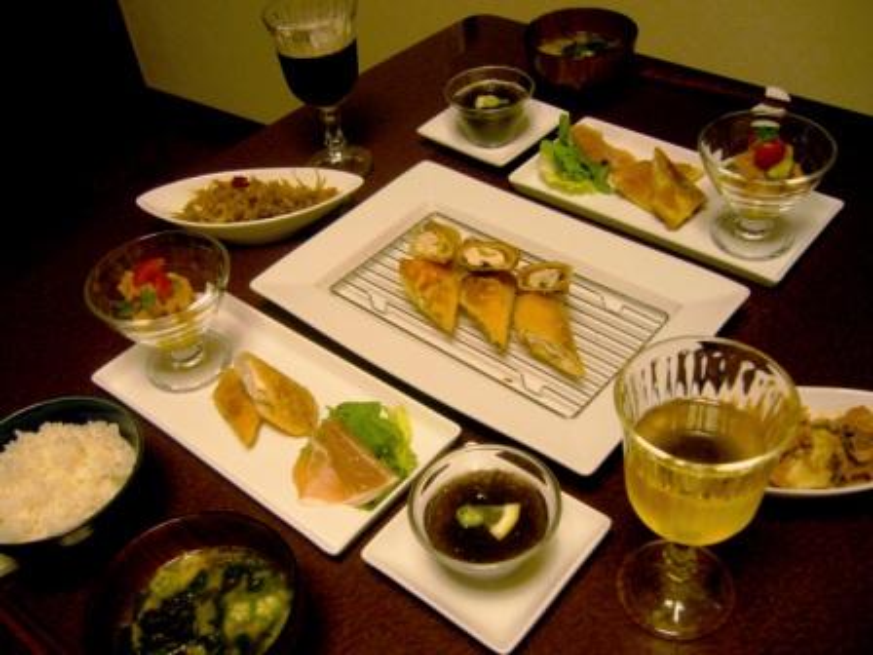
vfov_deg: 40.7
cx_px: 436
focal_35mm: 35
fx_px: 883
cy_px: 328
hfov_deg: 52.6
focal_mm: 5.8
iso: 200
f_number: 2.8
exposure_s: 1/15
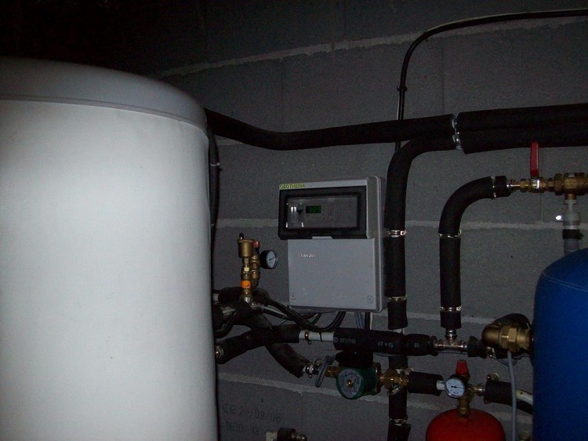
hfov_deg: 51.4
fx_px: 611
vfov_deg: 39.6
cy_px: 220
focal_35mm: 36
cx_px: 294
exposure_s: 1/64
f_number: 2.7
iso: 200
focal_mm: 6
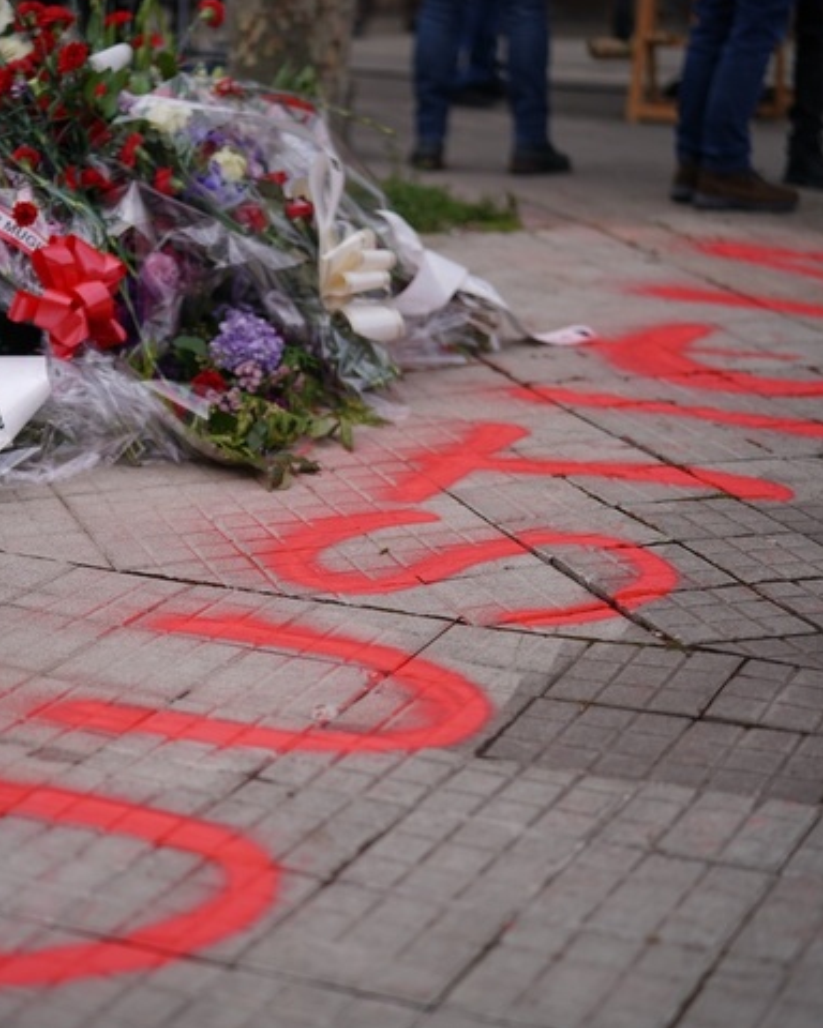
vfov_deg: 26.8
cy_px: 514
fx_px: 2162
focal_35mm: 71
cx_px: 249
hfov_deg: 21.4
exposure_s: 1/640
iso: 80
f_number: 1.4
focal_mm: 50
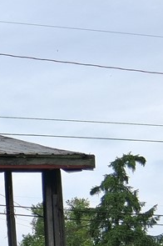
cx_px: -199
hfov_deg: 12.2
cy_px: 259
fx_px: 640
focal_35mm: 94
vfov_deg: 20.8
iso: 25
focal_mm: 3.98
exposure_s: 1/355
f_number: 1.8
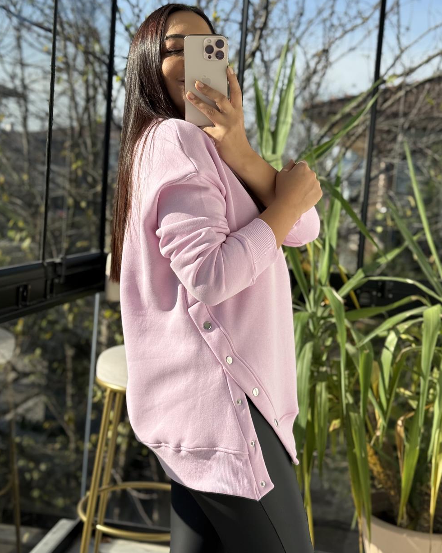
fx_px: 834
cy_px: 254
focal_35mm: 51
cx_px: 221
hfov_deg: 29.7
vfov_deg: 36.6
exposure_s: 1/1678
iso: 80
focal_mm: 6.76
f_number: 1.78
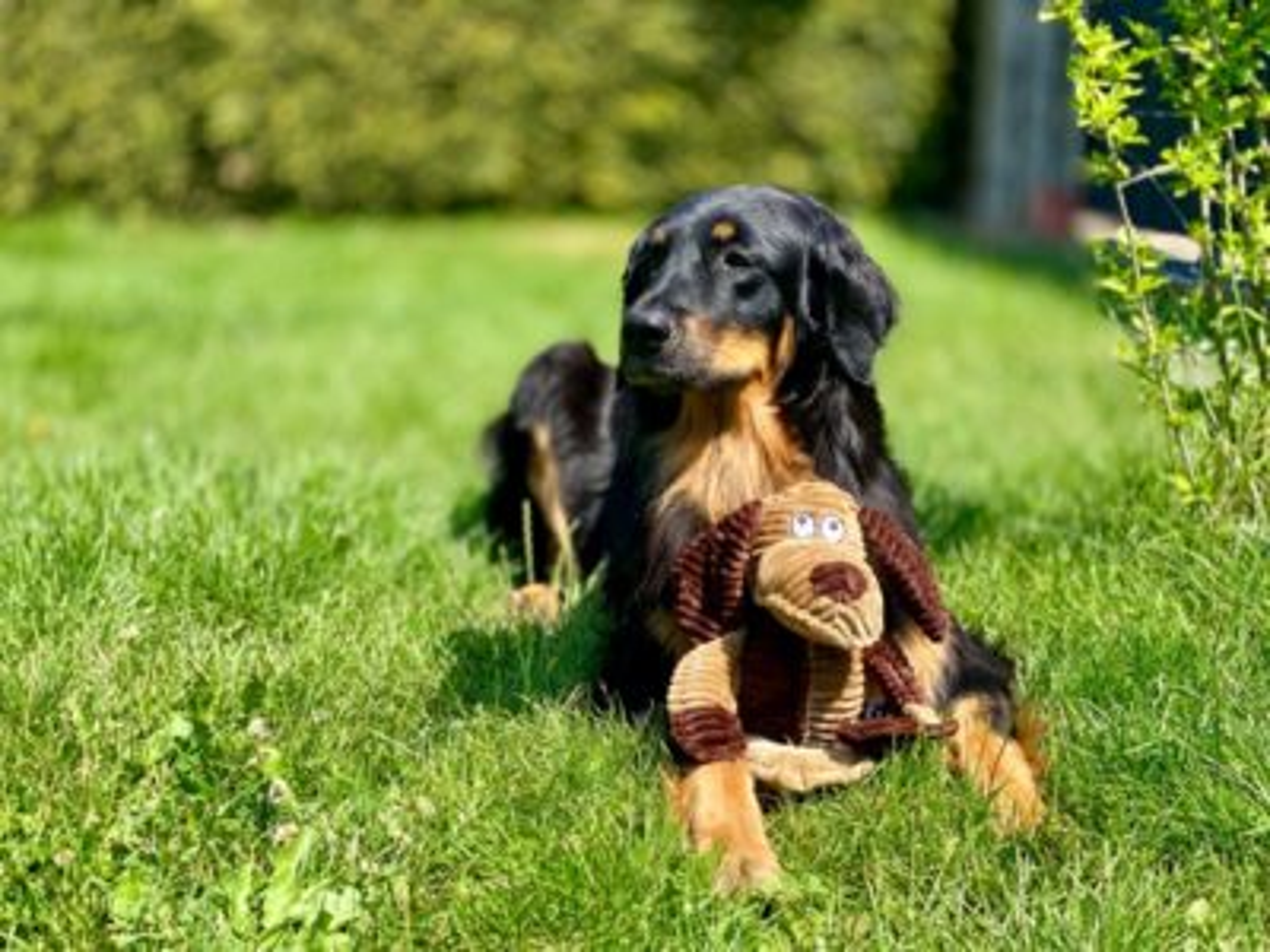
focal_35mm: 52
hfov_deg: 36.8
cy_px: 476
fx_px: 1908
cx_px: 635
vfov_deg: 28.0
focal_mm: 6
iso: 20
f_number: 2
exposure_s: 1/551
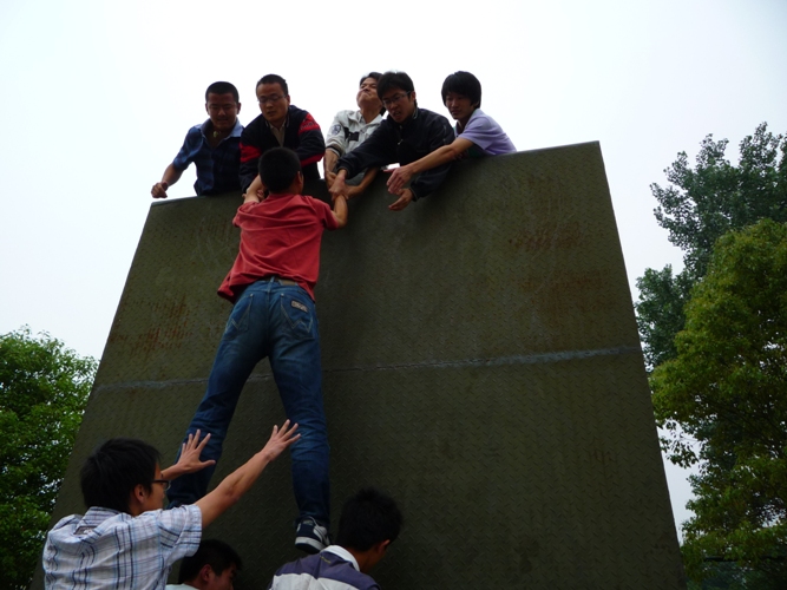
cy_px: 295
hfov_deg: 60.0
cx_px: 394
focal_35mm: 30
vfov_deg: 46.8
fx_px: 682
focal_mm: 5.2
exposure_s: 1/160
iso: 100
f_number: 4
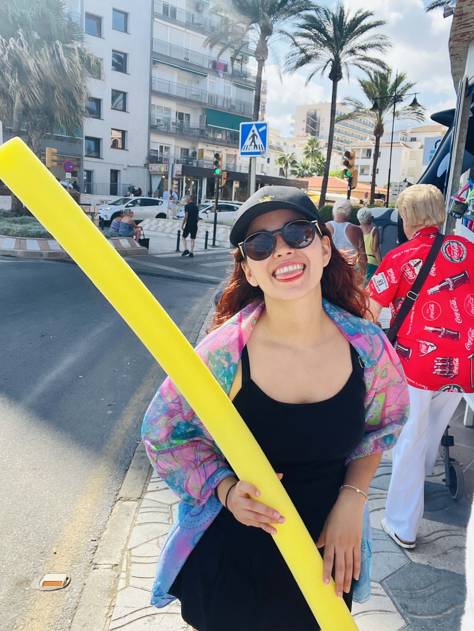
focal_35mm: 30
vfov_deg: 60.0
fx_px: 548
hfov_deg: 46.8
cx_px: 237
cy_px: 316
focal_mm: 2.71
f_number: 2.2
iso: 32
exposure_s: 1/450
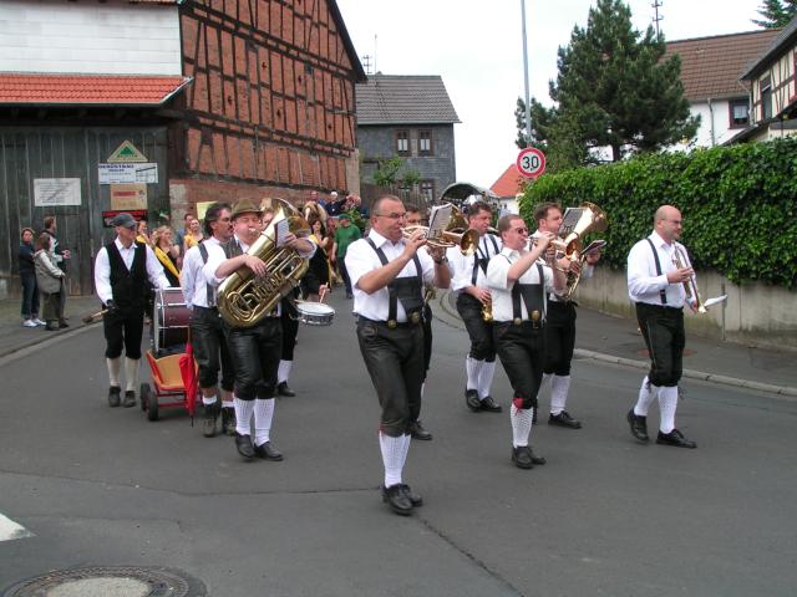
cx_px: 398
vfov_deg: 33.6
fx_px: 990
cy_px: 298
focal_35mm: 43
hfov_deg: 43.9
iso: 50
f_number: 5.6
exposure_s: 1/160
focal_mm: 6.6
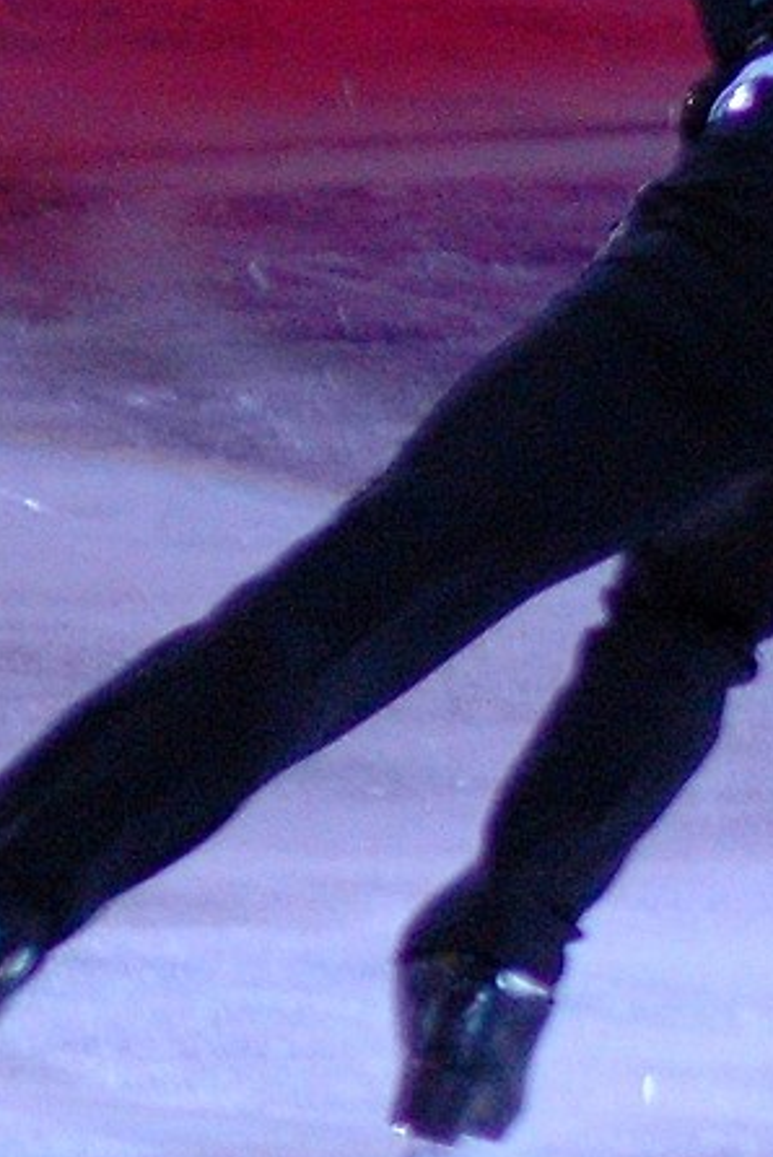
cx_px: 1865
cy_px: 227
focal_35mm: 1531
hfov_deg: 0.9
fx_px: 49231
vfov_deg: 1.3
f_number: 5.6
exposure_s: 1/125
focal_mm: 190
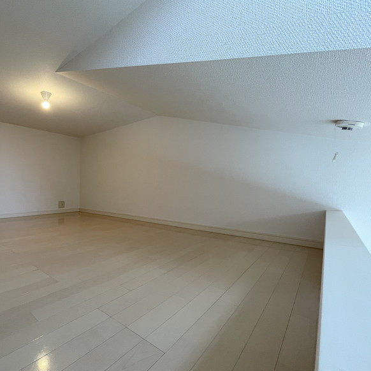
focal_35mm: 17
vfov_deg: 84.0
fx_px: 206
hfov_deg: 81.0
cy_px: 187
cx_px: 122
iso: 160
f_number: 2.4
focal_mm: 1.54
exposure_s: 1/50
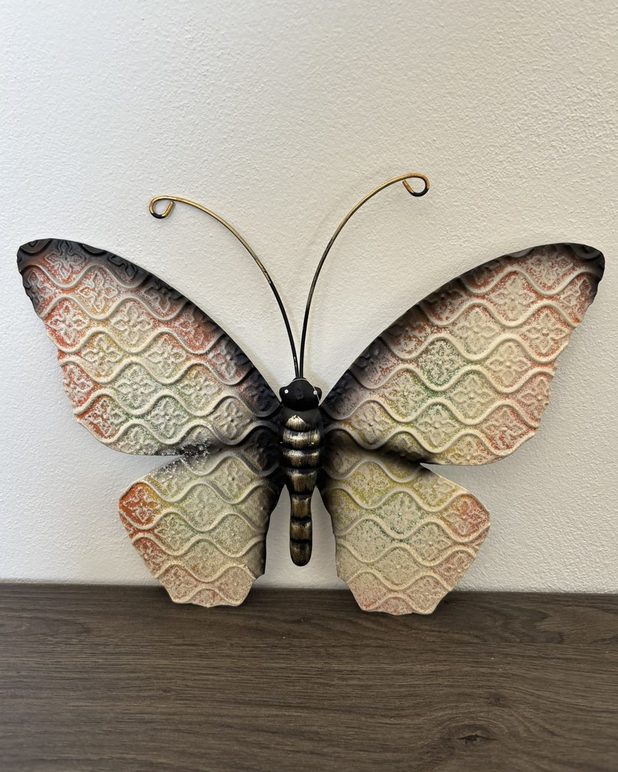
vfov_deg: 62.2
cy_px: 367
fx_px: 640
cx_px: 307
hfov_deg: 51.5
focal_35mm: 28
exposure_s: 1/121
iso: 80
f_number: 1.6
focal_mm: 5.96
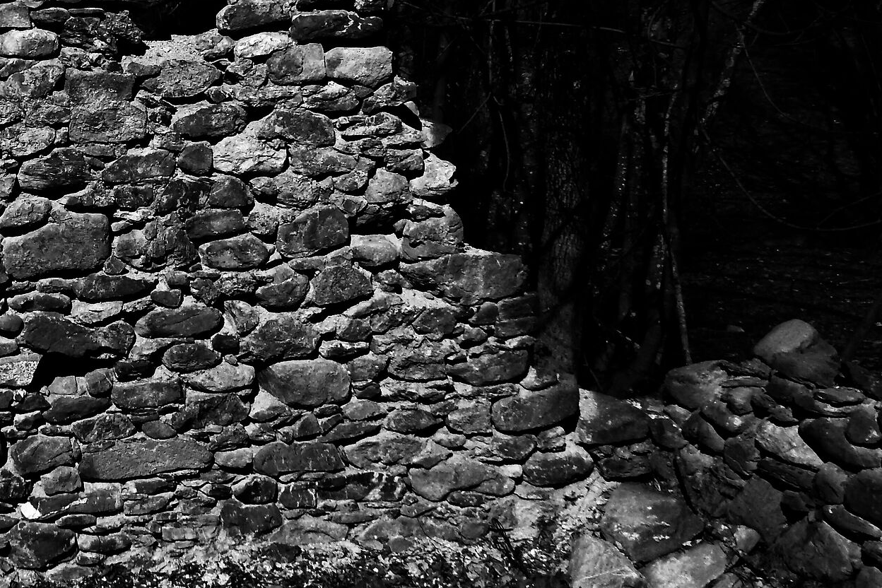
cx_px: 84
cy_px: 171
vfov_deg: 16.6
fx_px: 2009
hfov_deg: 24.1
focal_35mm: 82
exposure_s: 1/1000
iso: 125
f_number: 8.4
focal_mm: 7.3
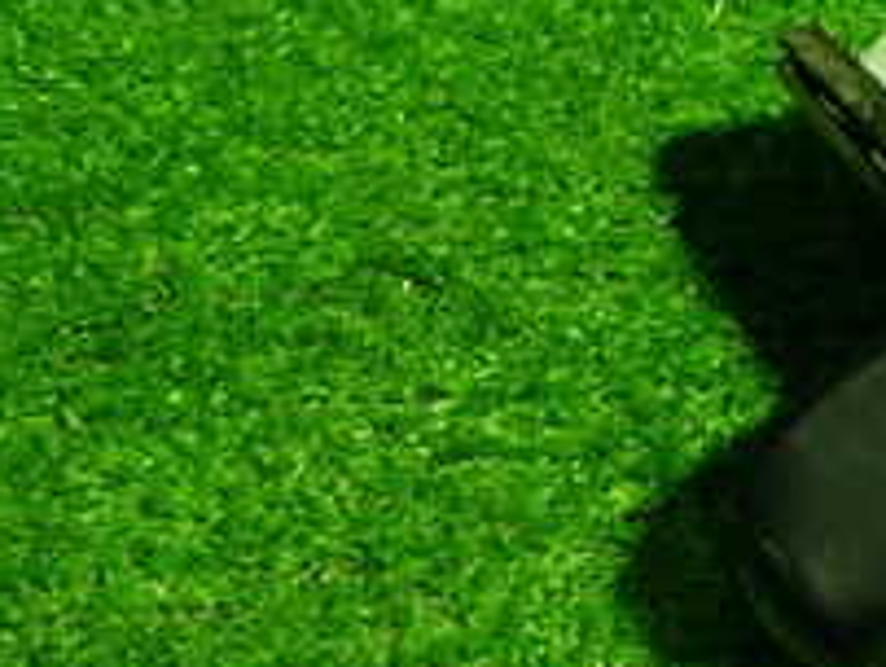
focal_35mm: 89
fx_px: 2281
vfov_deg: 16.4
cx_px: 1228
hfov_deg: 19.8
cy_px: 70
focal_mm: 5.4
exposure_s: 1/30
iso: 250
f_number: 2.3
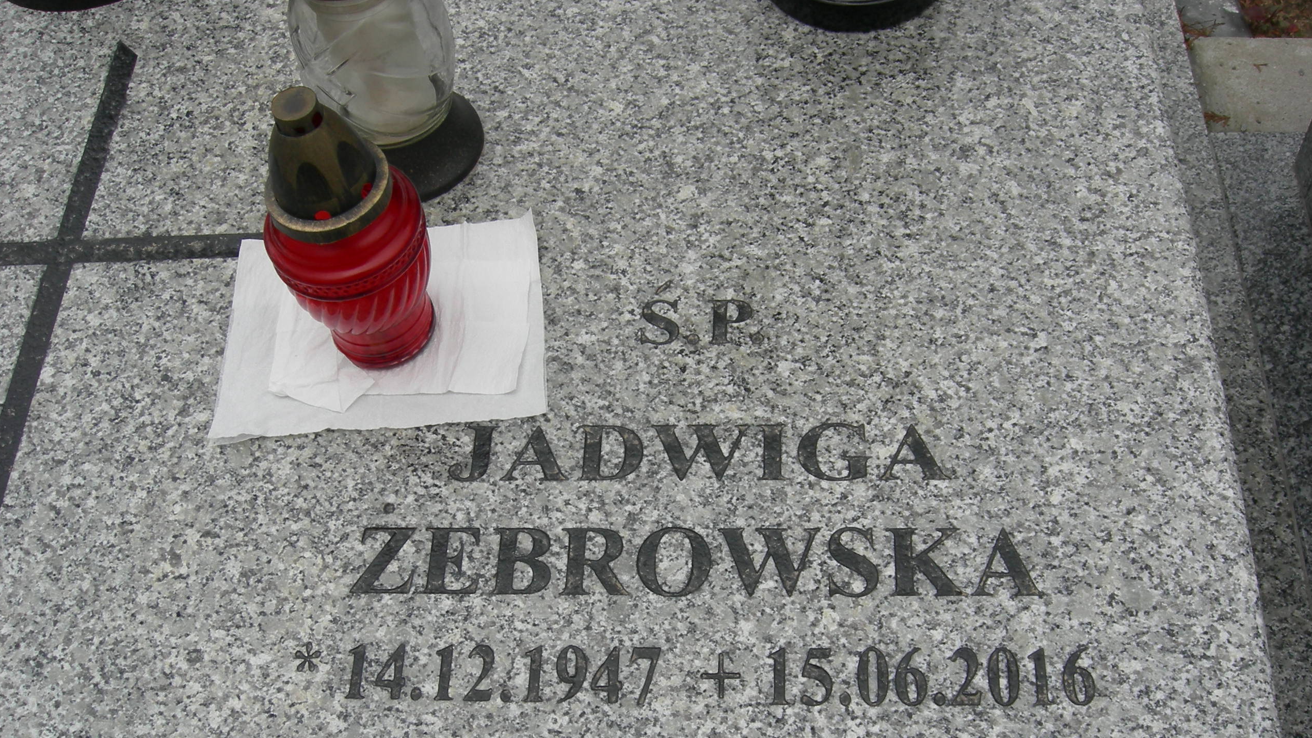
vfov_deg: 29.5
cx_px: 654
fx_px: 1392
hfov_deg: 50.5
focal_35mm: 40
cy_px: 480
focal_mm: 7.5
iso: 64
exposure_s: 1/200
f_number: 6
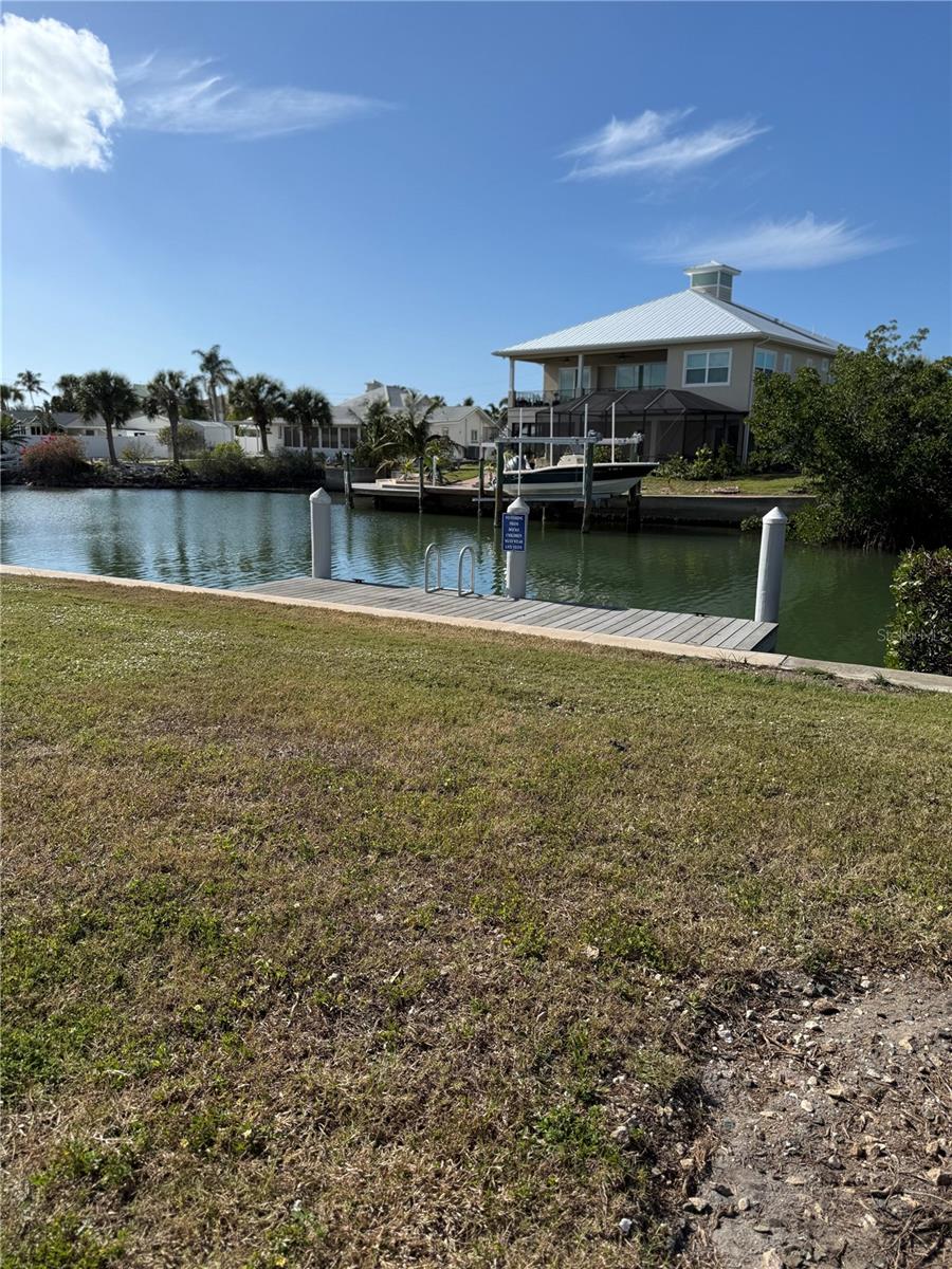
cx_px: 476
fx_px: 880
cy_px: 634
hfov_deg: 56.8
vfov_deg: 71.6
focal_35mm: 24
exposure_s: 1/5714
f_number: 1.78
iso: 80
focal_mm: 6.76
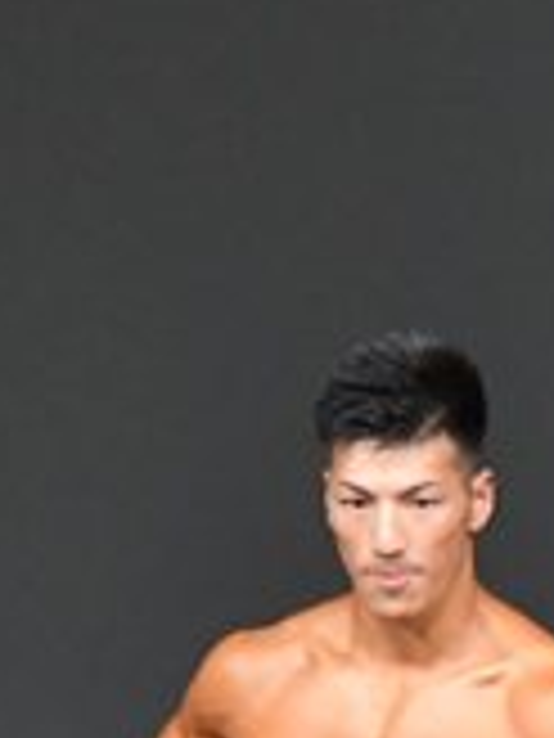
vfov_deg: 1.5
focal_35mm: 1291
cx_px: 565
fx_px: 27548
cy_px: 1058
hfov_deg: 1.2
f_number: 5.6
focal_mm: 190
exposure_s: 1/400
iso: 5000
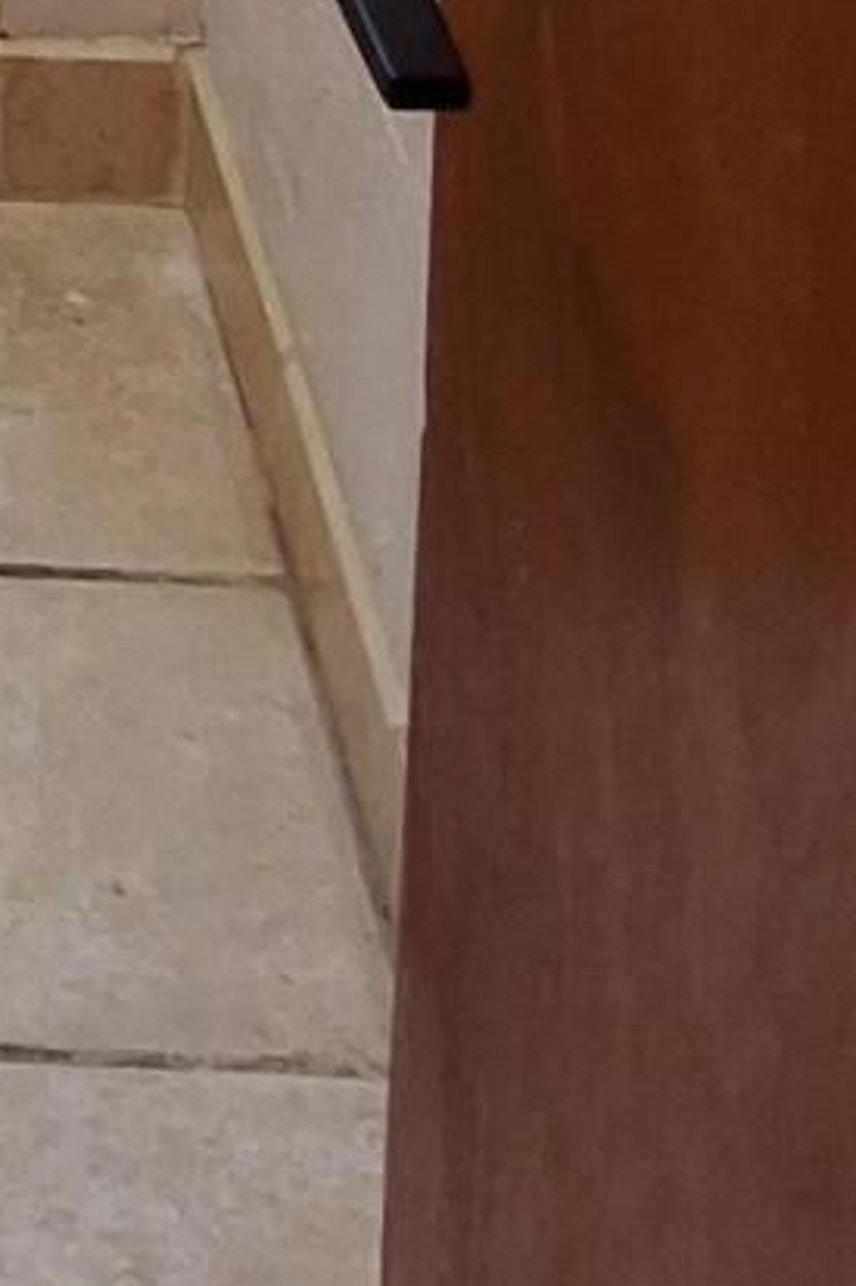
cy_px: -1691
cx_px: -1292
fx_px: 5033
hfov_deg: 8.7
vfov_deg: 12.0
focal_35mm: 141
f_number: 1.9
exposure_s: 1/40
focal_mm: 2.91
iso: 125
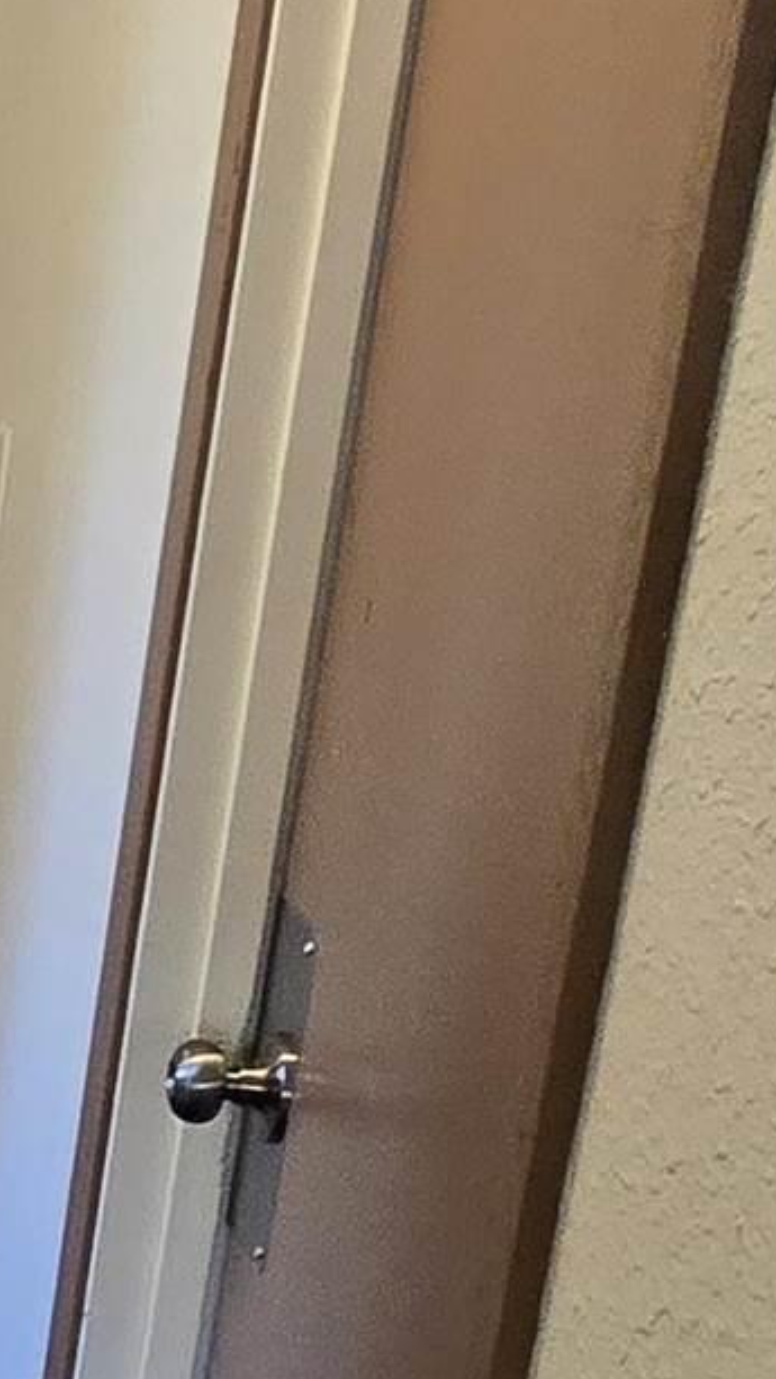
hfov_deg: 11.8
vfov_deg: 29.5
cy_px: 956
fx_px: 2596
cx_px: -1352
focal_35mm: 71
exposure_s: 1/60
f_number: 2.2
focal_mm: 2.2
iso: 320
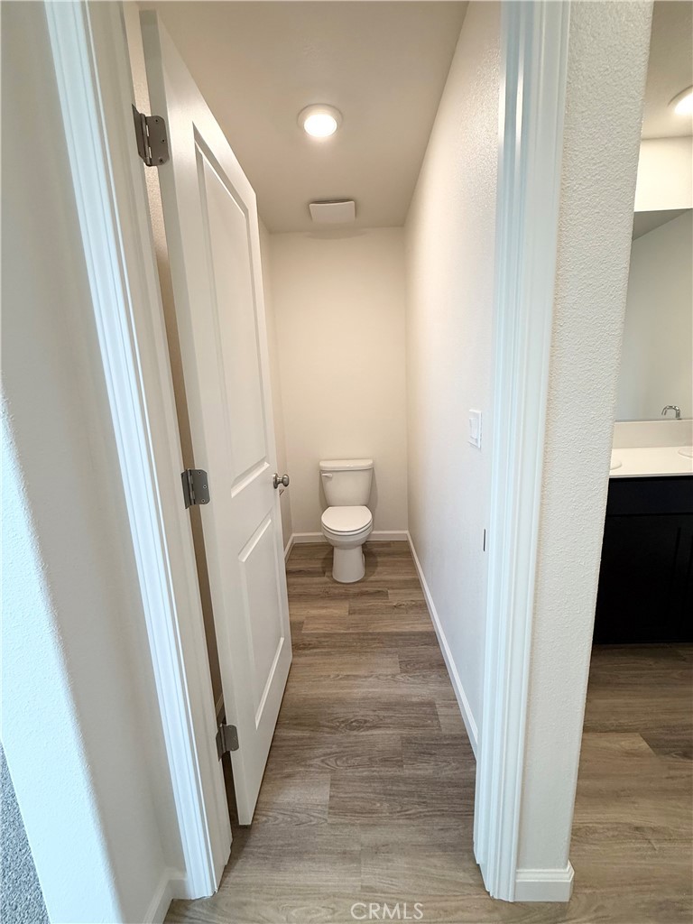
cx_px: 346
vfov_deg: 102.1
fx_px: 374
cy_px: 462
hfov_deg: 85.7
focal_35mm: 14
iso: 200
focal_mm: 2.22
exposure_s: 1/120
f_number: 2.2
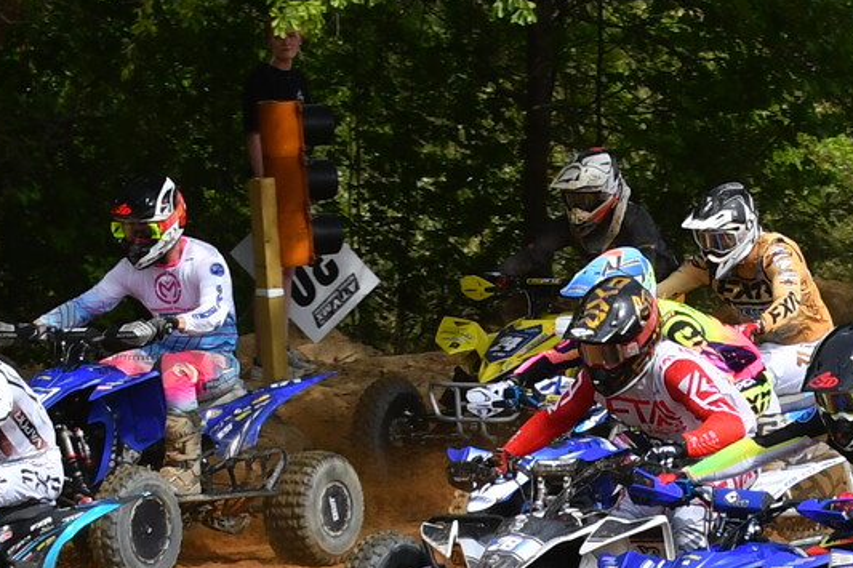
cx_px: 1055
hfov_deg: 4.3
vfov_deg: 2.9
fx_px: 11203
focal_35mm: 473
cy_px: 581
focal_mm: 70
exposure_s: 1/1600
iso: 400
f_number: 6.3
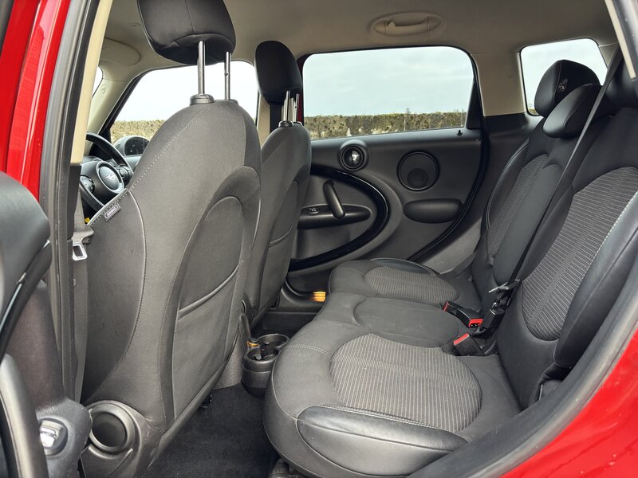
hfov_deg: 67.3
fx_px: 479
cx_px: 319
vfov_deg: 53.1
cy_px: 239
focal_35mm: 26
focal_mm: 5.96
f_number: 1.6
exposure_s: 1/60
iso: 320
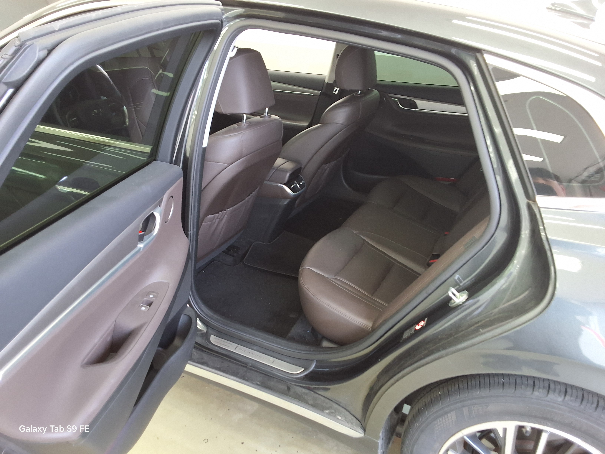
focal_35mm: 28
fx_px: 489
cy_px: 227
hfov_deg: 63.4
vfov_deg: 49.7
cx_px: 302
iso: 80
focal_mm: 2.91
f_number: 1.9
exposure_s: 1/40
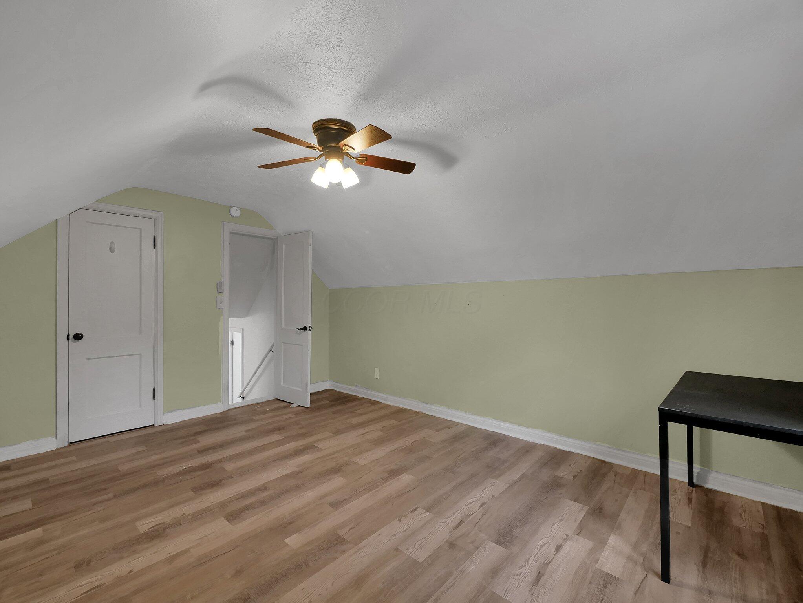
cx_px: 402
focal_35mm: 14
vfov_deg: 85.7
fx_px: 325
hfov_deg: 102.0
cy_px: 302
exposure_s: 1/15
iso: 800
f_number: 7.1
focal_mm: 7
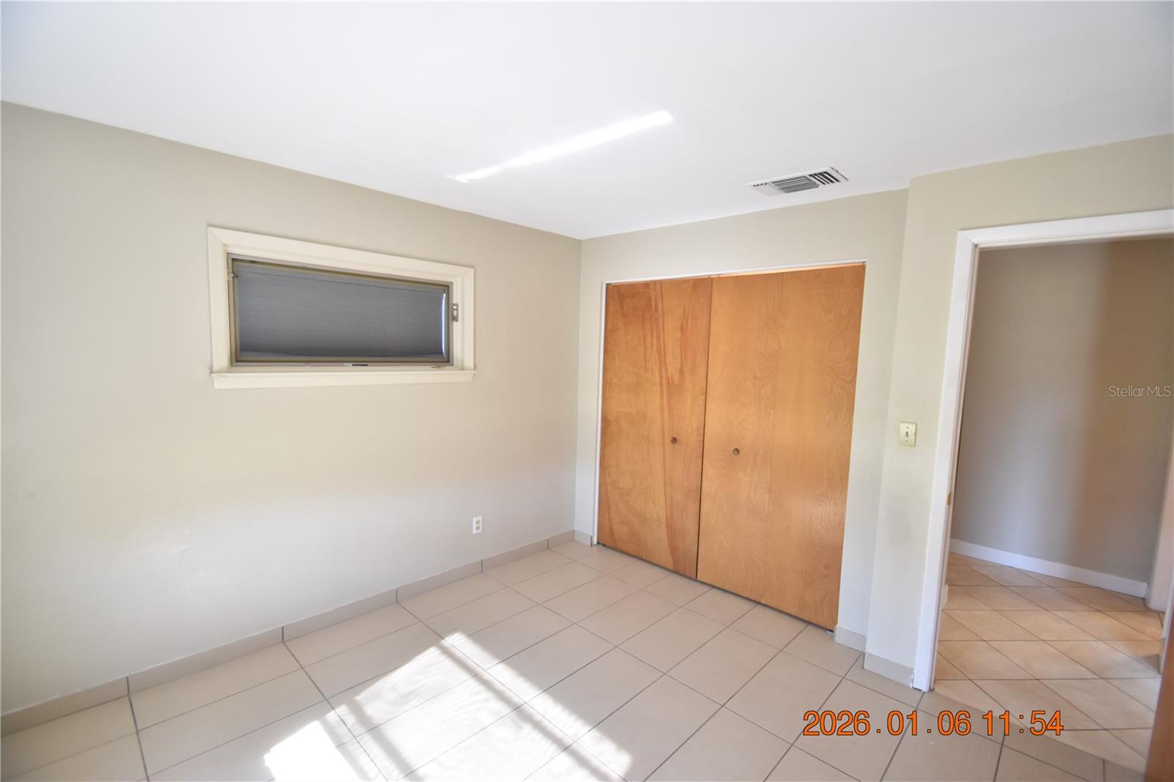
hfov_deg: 100.4
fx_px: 489
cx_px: 587
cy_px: 391
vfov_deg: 77.3
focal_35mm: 15
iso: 800
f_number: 3.5
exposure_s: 1/90
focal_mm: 10
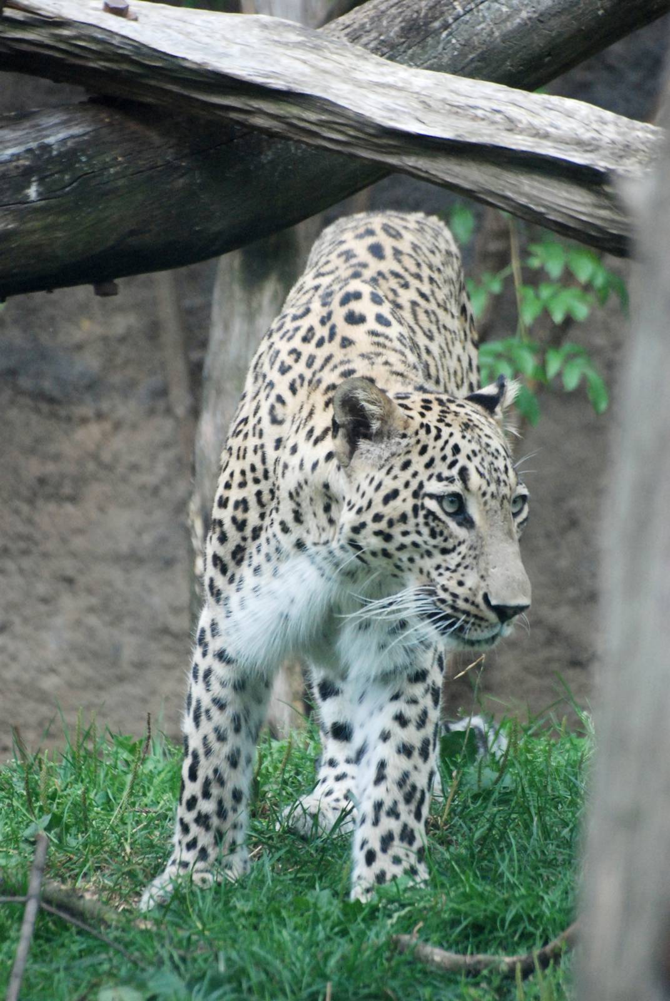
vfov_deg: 4.6
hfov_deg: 3.1
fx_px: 12526
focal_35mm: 450
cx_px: 335
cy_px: 500
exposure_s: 1/320
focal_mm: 300
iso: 1000
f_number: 5.6
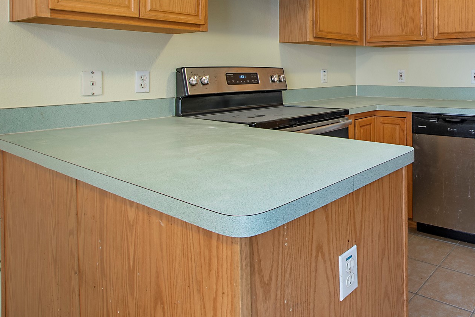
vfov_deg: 47.2
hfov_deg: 61.9
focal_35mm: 26
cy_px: 69
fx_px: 343
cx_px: 398
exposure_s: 1/13
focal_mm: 10
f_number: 7.1
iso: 100
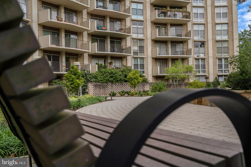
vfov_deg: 37.8
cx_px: 126
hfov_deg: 54.4
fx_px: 244
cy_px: 84
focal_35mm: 35
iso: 200
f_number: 8
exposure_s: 1/250
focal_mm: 35
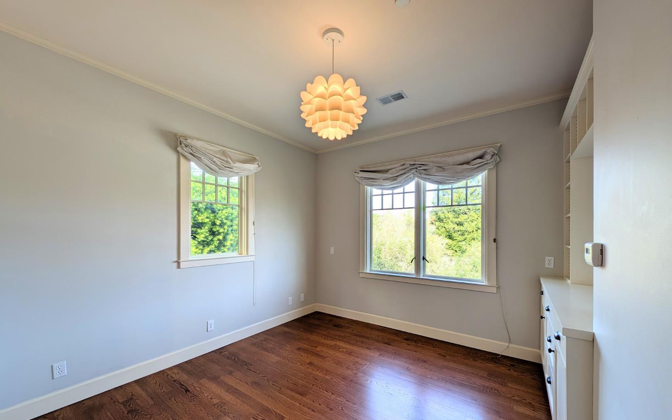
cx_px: 333
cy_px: 235
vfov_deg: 82.4
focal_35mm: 13
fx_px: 238
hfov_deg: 109.4
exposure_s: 1/191
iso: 41
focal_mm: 2.23
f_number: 1.95
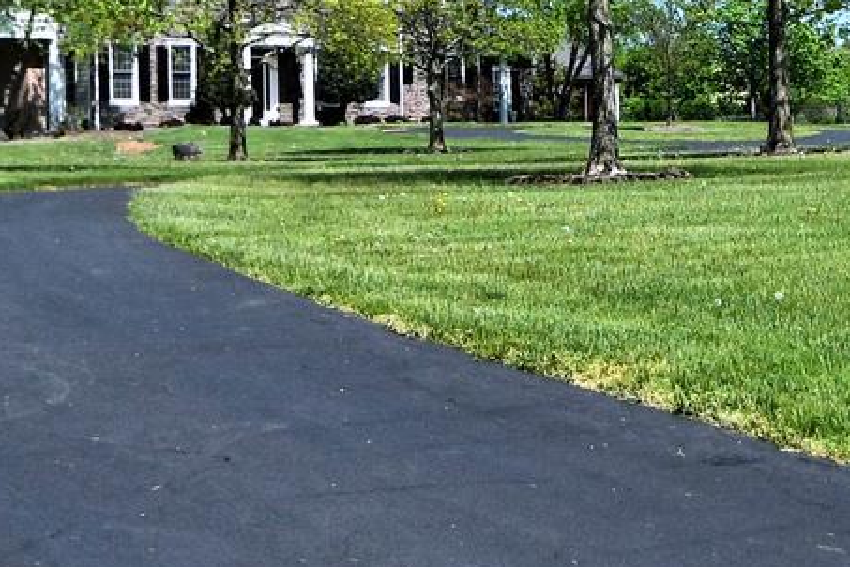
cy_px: 42
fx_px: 2668
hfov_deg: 17.8
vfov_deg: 12.0
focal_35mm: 113
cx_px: 805
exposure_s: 1/5000
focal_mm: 17
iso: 250
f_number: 4.5
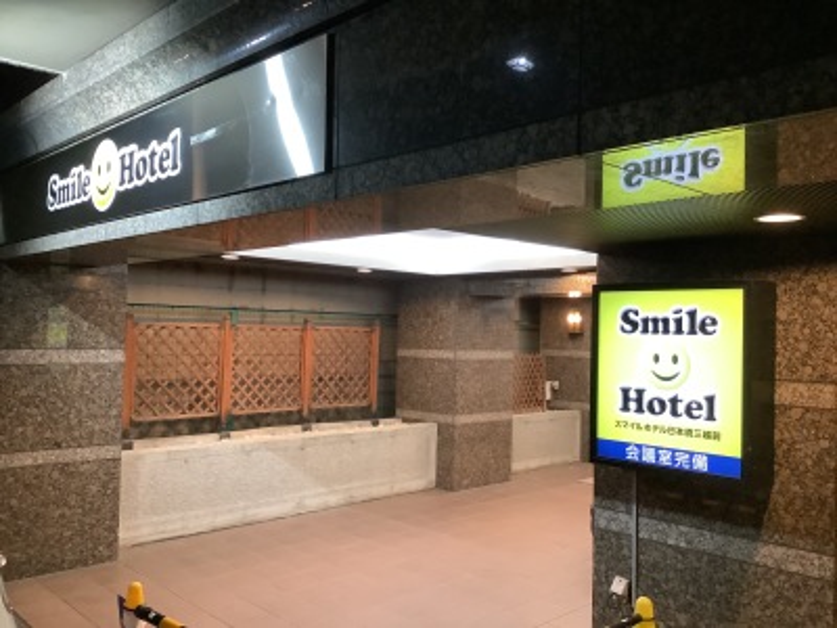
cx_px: 418
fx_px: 750
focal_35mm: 31
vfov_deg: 45.4
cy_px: 314
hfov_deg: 58.4
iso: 320
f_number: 2.4
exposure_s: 1/50
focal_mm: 3.3
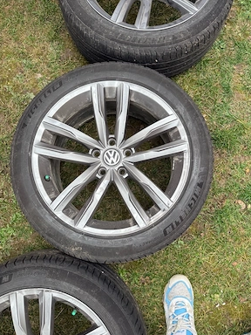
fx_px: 242
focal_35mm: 25
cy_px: 174
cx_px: 127
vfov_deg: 69.4
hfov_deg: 54.9
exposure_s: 1/91
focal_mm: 6.76
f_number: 1.78
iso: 200
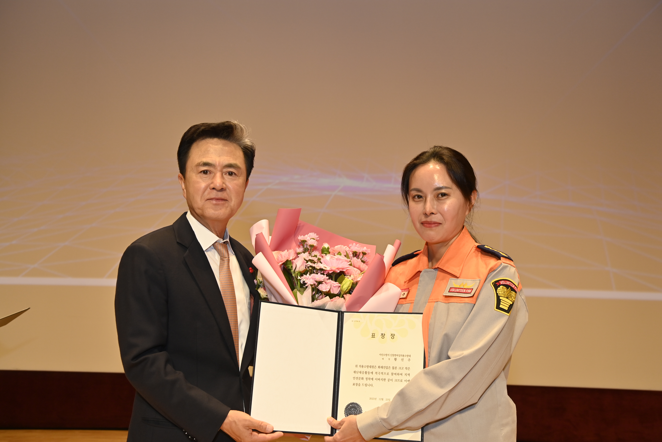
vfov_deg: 30.5
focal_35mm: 44
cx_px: 331
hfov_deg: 44.5
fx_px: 809
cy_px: 221
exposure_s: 1/200
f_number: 6.3
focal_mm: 44
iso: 800
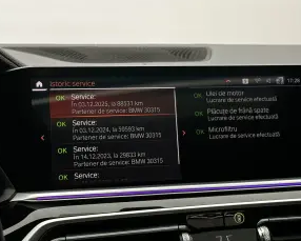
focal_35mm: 59
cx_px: 174
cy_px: 134
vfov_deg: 25.8
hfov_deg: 31.9
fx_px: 526
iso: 100
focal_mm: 6.86
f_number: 1.78
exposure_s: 1/51
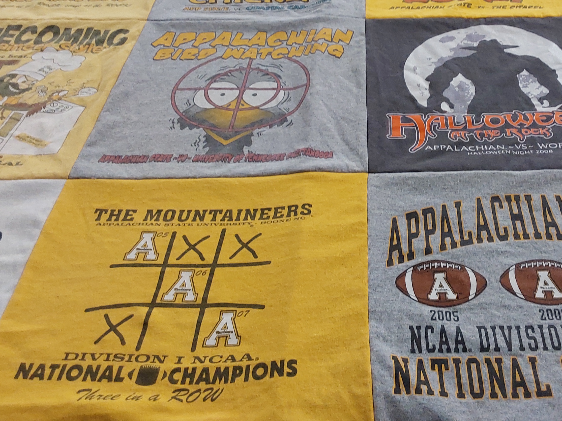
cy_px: 115
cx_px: 375
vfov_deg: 34.5
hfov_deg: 45.1
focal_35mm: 41
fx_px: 666
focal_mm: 2.91
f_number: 1.9
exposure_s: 1/60
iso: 100
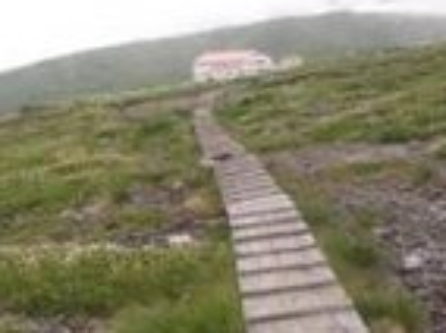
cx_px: 270
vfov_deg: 18.6
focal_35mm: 79
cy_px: 204
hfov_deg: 24.7
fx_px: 1016
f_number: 4.5
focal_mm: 5
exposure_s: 1/320
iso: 80
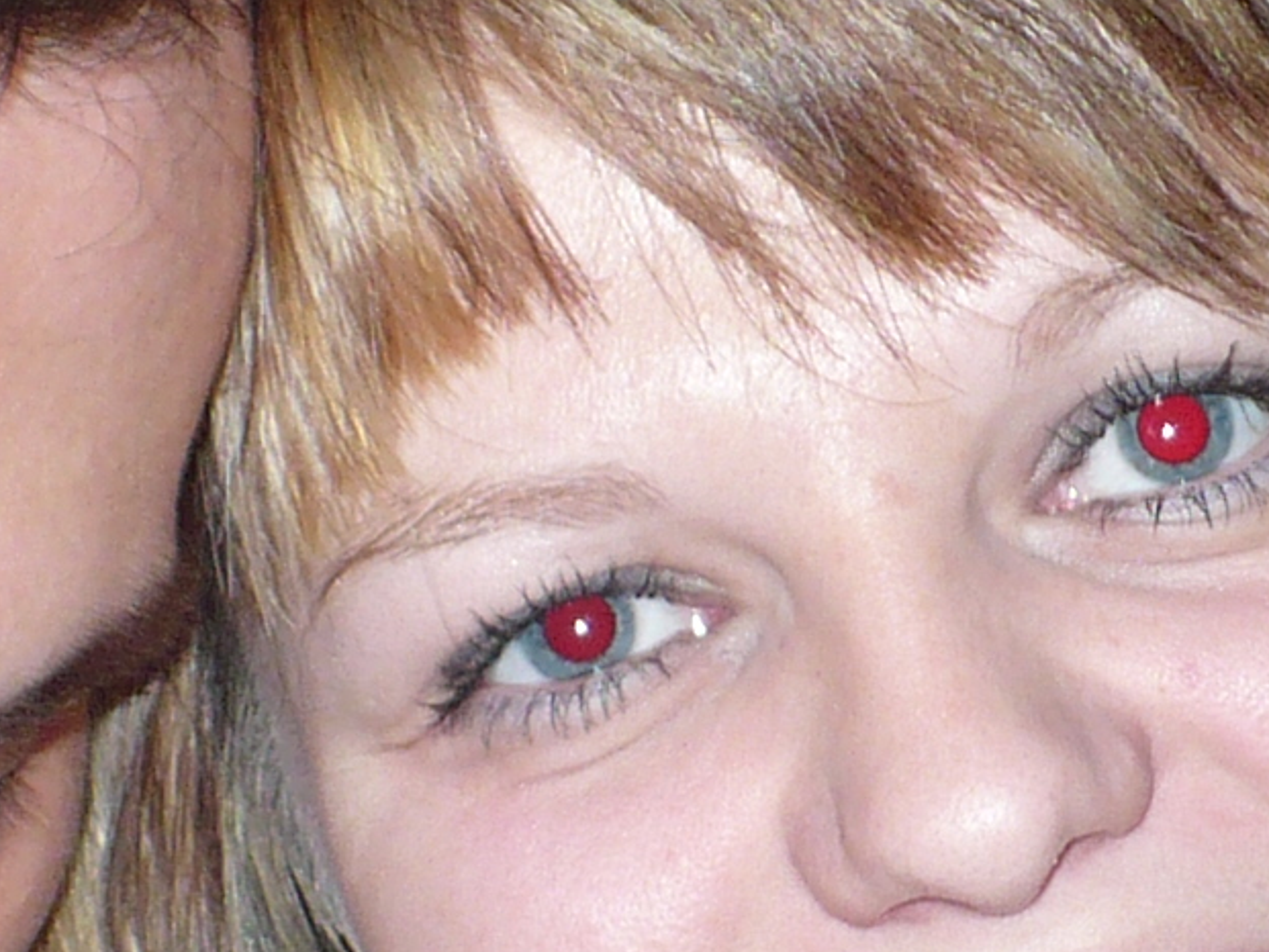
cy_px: 717
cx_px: 603
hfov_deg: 10.8
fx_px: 6710
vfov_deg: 8.1
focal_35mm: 183
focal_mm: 6.1
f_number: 2.8
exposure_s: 1/30
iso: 100
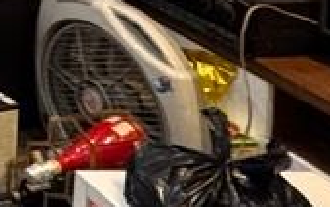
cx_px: -504
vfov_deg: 11.5
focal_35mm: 90
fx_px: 810
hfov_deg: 13.9
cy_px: -322
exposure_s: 1/50
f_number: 2.2
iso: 250
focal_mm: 2.22
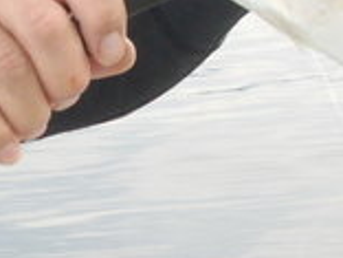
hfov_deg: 12.9
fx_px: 1506
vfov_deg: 9.8
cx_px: 66
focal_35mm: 152
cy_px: 139
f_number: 7.1
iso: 50
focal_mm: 7.7
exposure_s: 1/60
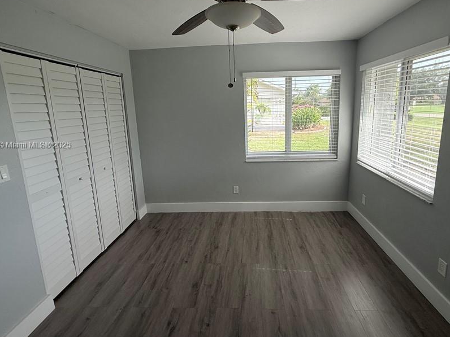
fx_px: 234
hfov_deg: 87.6
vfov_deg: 71.3
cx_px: 243
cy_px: 146
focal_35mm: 18
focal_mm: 2.22
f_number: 2.2
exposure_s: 1/213
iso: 50
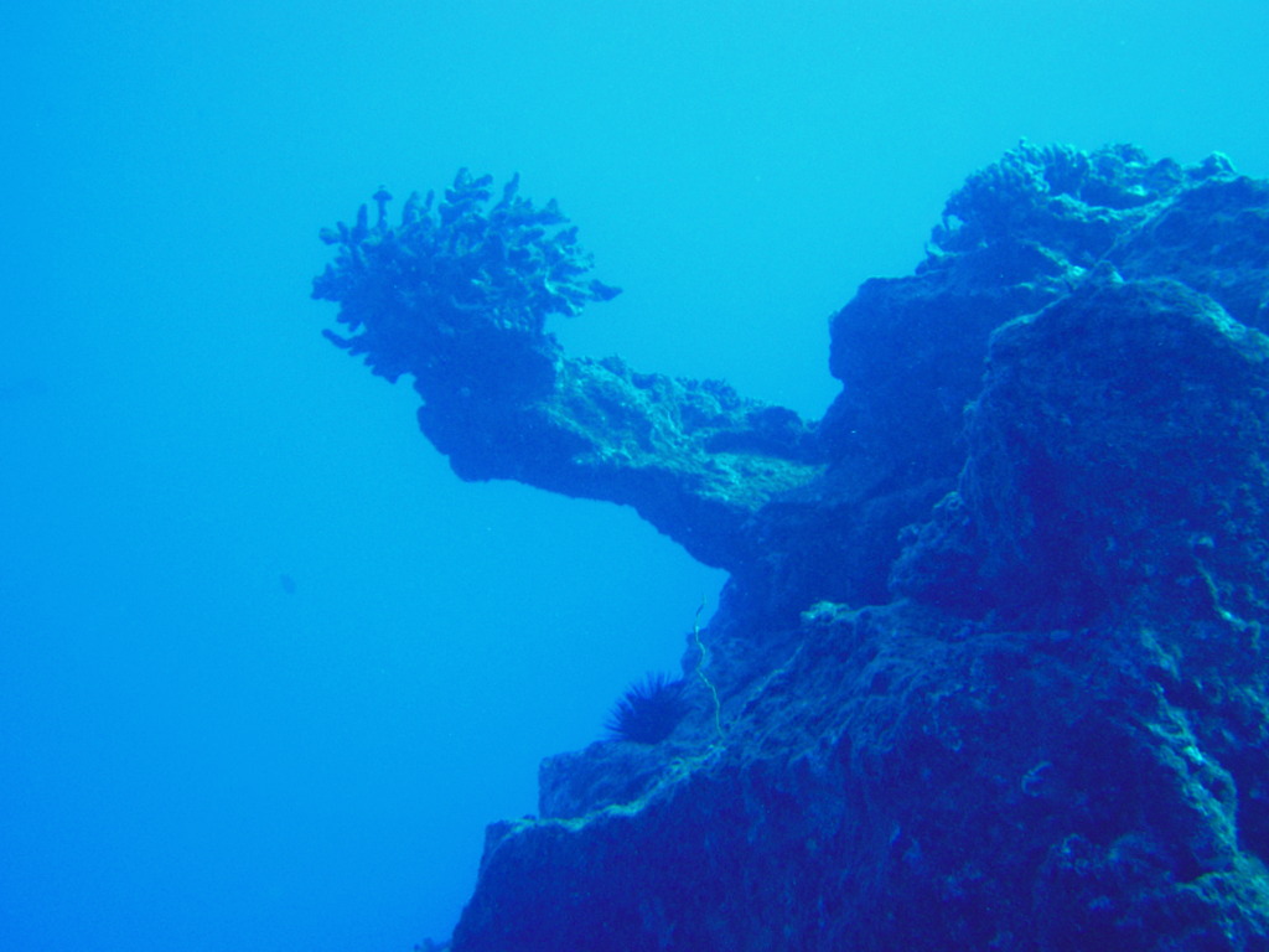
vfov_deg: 29.1
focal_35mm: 50
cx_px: 634
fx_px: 1833
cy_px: 476
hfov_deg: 38.2
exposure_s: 1/80
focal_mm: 8.9
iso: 100
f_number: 3.5
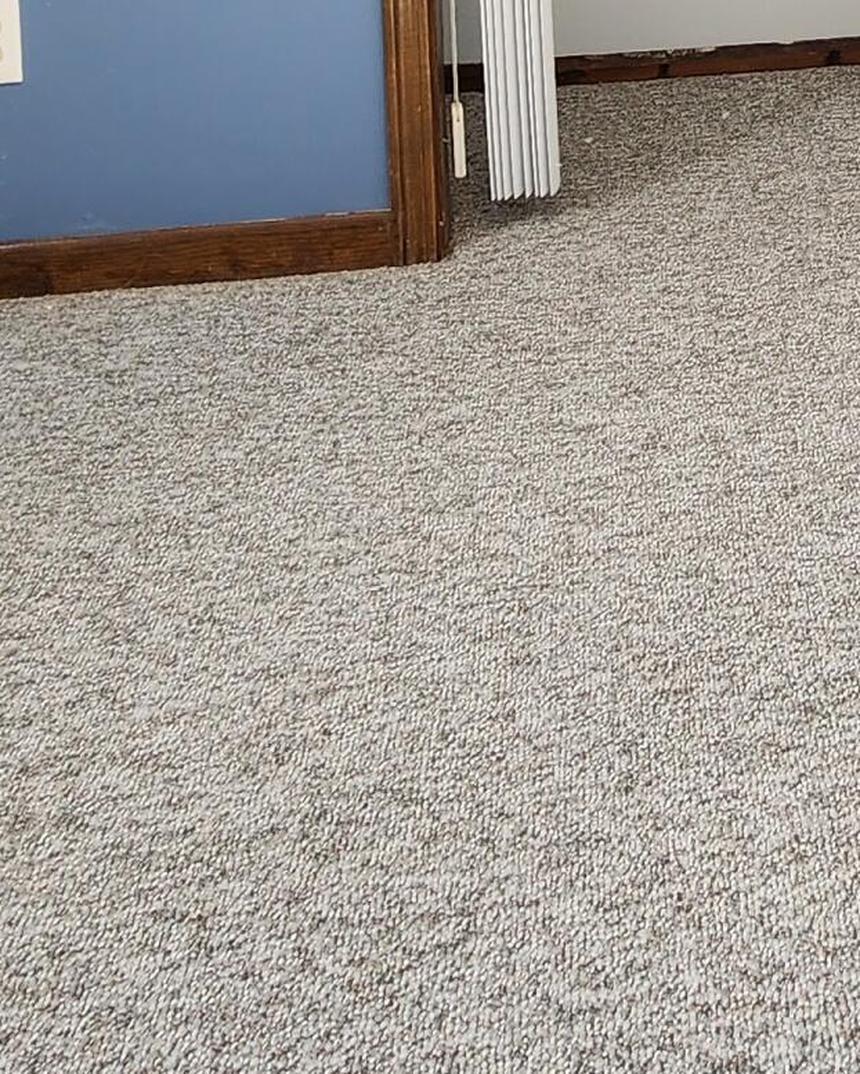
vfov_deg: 28.8
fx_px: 1558
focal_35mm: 49
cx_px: 810
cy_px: -413
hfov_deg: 29.3
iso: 125
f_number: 2.2
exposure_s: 1/60
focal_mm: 2.2
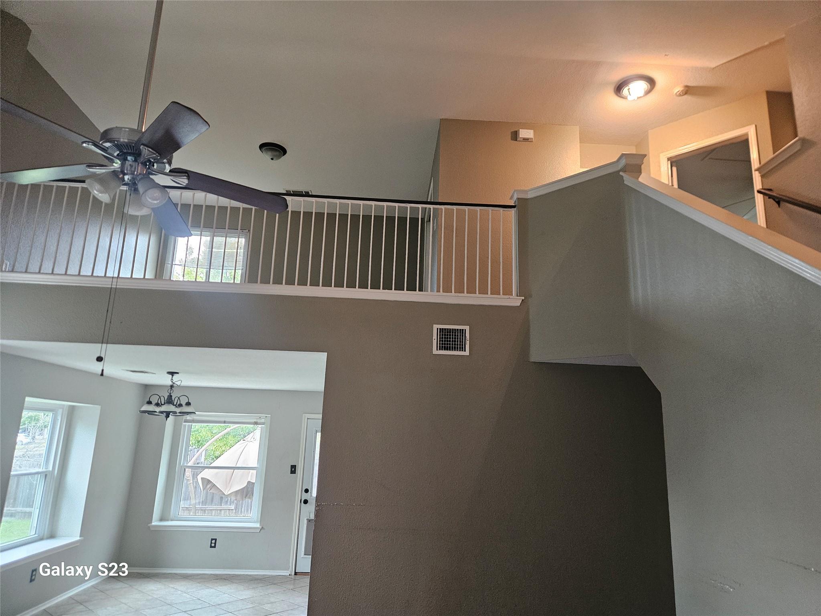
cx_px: 410
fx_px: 545
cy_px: 308
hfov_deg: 73.9
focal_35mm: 23
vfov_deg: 58.9
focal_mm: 5.4
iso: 800
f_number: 1.8
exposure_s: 1/120
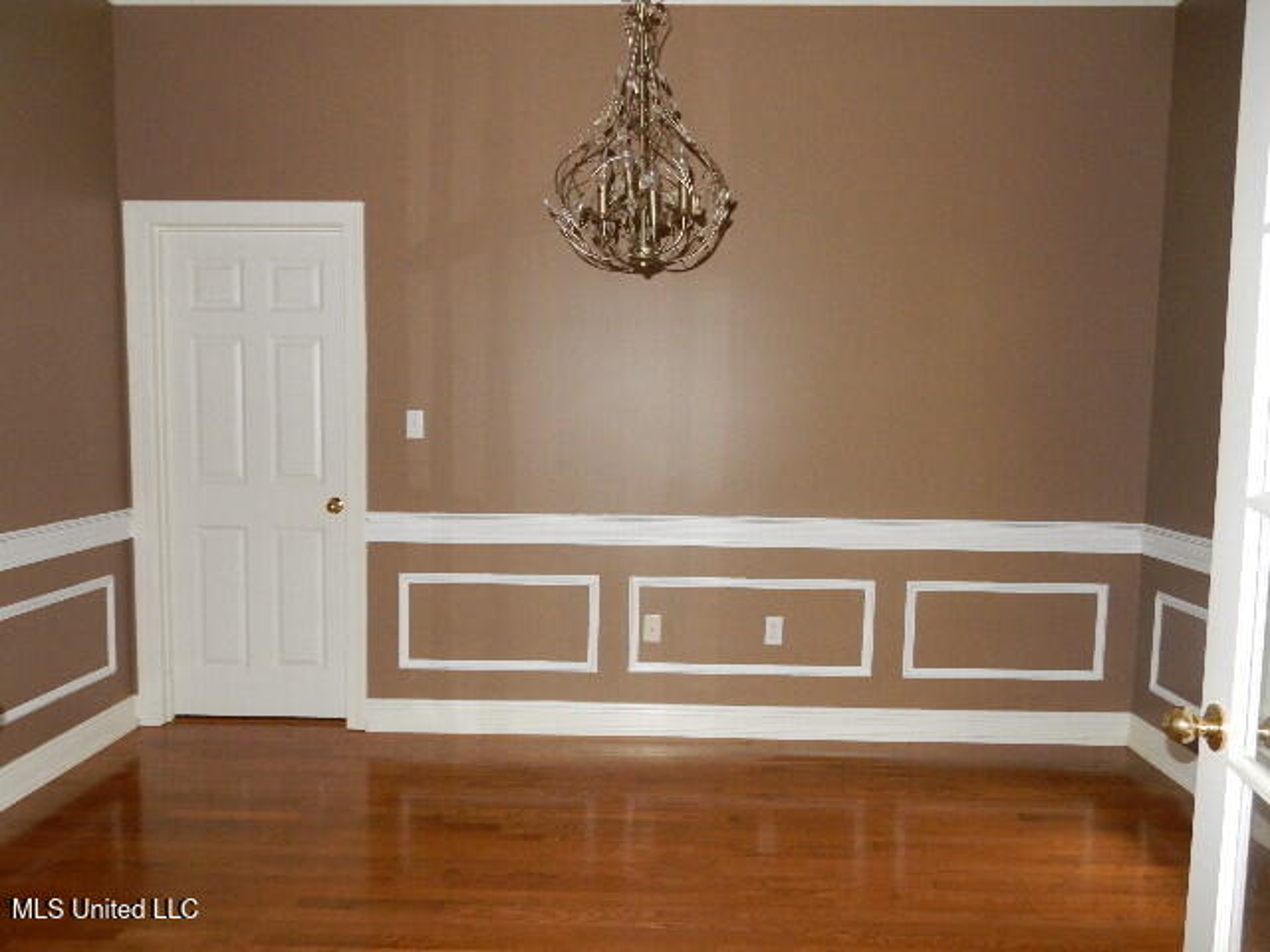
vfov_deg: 54.9
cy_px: 476
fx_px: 917
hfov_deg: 69.4
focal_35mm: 25
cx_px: 635
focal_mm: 4.5
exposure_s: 1/30
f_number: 3.7
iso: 450
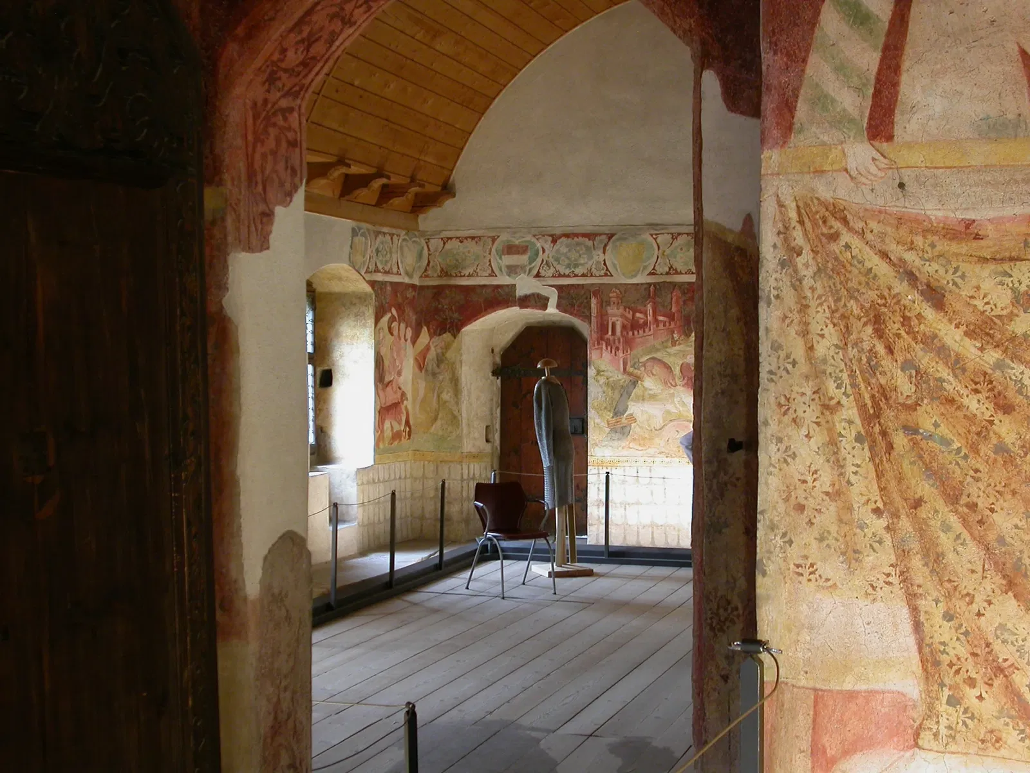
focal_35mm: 54
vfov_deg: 27.0
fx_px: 1607
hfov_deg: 35.5
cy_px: 386
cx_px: 515
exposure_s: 1/10.9
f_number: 2.9
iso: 100
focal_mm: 11.3
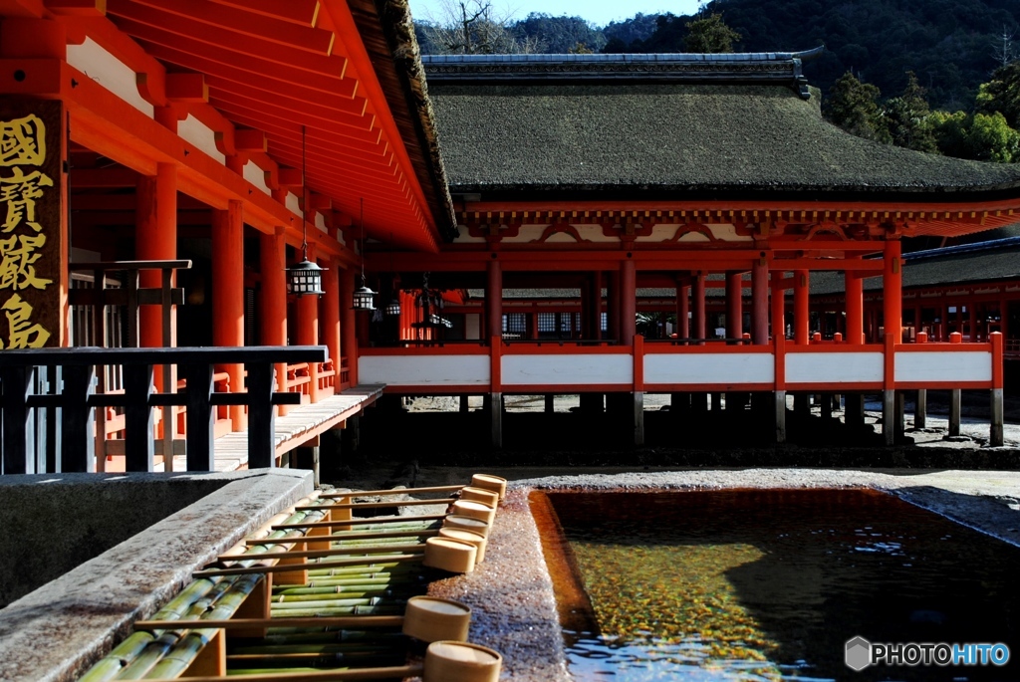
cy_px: 341
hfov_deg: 43.6
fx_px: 1276
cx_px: 510
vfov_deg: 29.9
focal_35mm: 45
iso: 100
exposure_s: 1/200
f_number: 6.3
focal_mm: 30
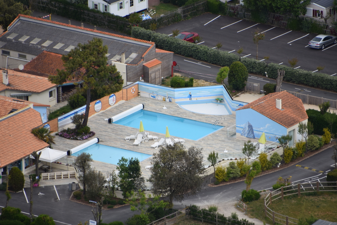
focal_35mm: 450
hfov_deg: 4.6
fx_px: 4212
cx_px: 168
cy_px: 112
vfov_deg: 3.1
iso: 110
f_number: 6.3
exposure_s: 1/500
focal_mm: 300
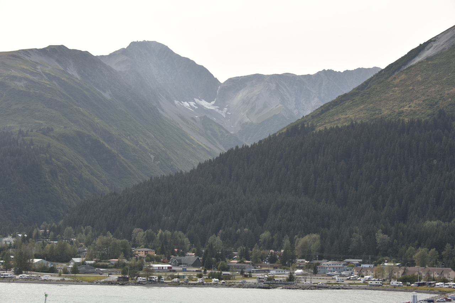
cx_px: 228
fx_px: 885
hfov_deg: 28.8
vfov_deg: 19.5
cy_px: 152
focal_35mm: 70
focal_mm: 70
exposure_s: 1/250
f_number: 8
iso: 100
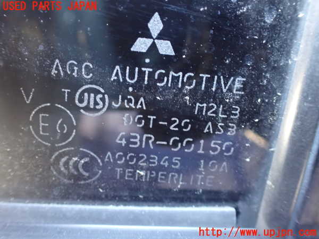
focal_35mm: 30
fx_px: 276
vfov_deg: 46.8
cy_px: 120
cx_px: 160
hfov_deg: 60.0
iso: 1250
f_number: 2.3
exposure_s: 1/30
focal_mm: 5.4
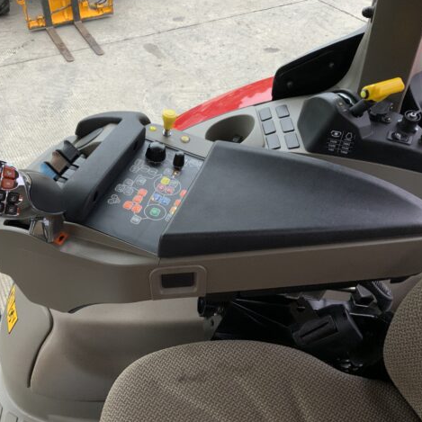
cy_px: 208
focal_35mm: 35
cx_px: 161
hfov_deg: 46.8
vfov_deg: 47.2
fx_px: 483
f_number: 1.8
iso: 64
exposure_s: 1/75
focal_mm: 3
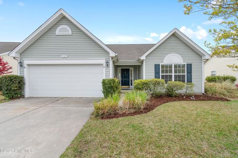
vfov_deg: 77.3
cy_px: 79
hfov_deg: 100.4
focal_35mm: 15
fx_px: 99
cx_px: 119
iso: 100
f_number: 6.3
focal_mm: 10
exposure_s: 1/160
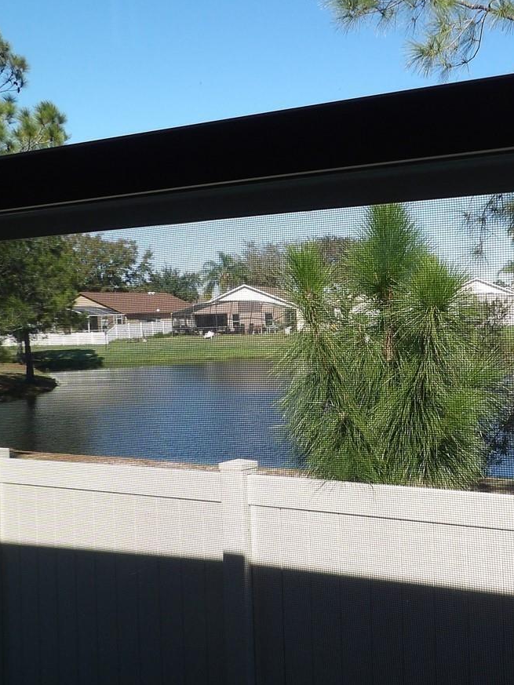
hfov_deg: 32.3
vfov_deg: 42.9
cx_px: 386
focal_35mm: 44
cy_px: 368
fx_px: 871
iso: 100
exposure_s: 1/368
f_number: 3.2
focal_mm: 4.3
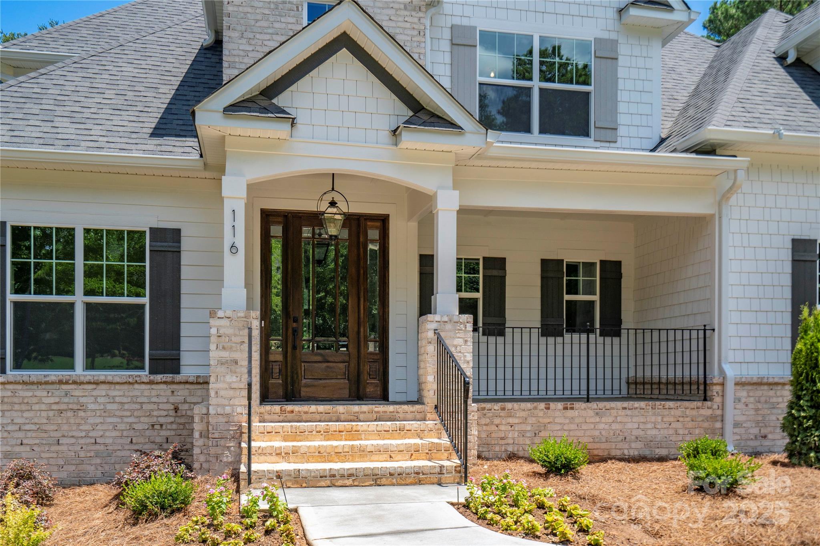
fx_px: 706
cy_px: 273
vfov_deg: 42.3
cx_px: 410
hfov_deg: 60.3
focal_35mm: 31
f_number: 6.3
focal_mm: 31
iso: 320
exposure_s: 1/640
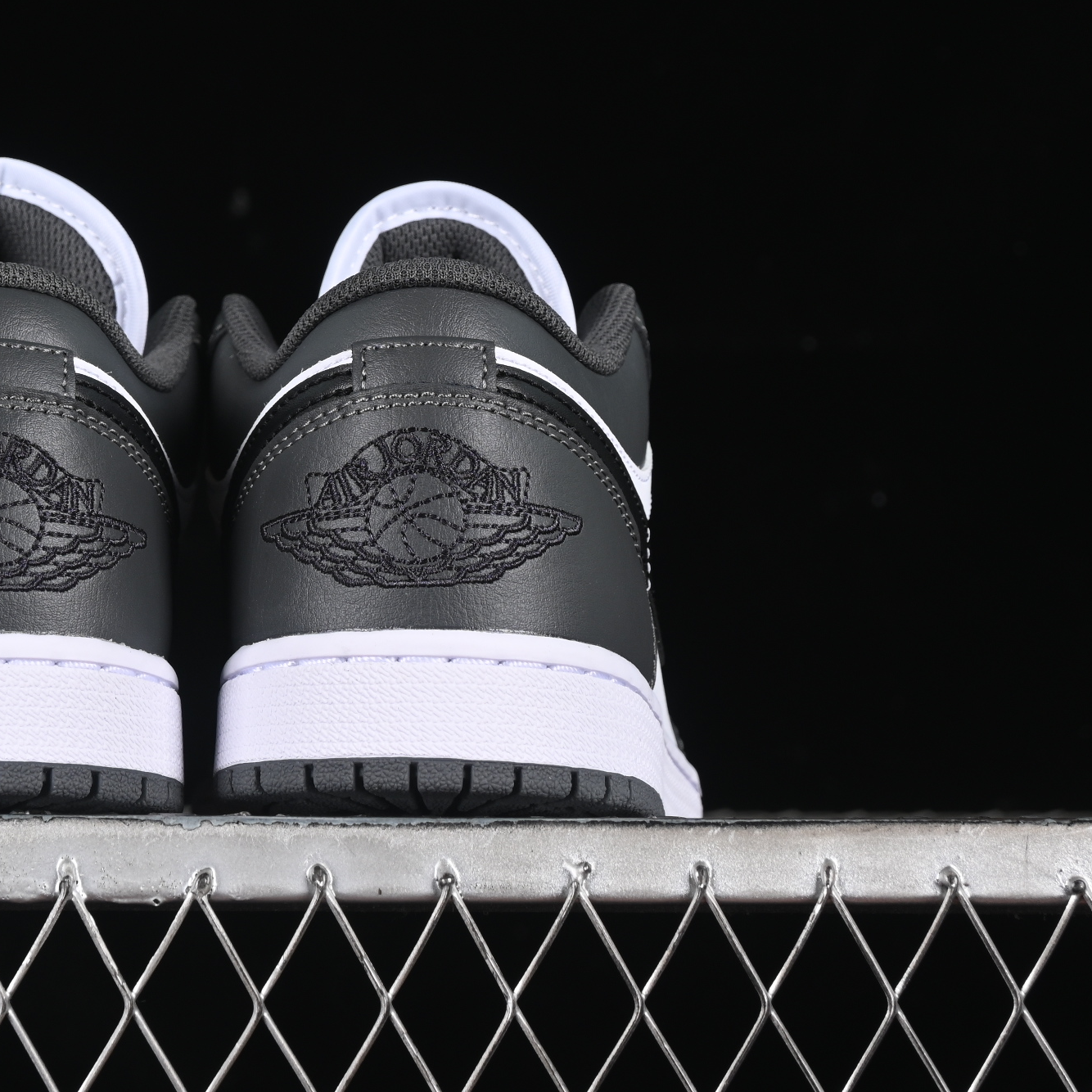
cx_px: 198
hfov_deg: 13.1
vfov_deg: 13.1
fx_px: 4747
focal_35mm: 133
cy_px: 344
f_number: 7.1
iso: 160
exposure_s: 1/60
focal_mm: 50
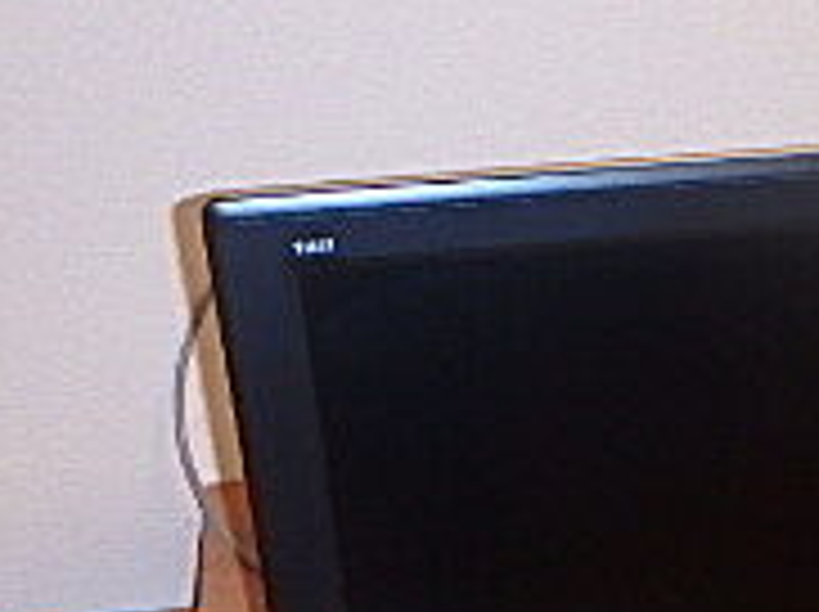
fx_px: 1749
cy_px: 783
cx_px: 711
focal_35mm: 74
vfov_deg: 18.5
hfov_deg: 25.7
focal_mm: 3.7
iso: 400
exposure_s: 1/30
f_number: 3.5
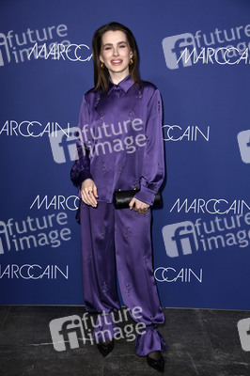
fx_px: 605
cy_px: 188
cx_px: 125
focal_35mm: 58
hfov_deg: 23.3
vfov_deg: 34.5
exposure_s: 1/250
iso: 640
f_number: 5.6
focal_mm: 58
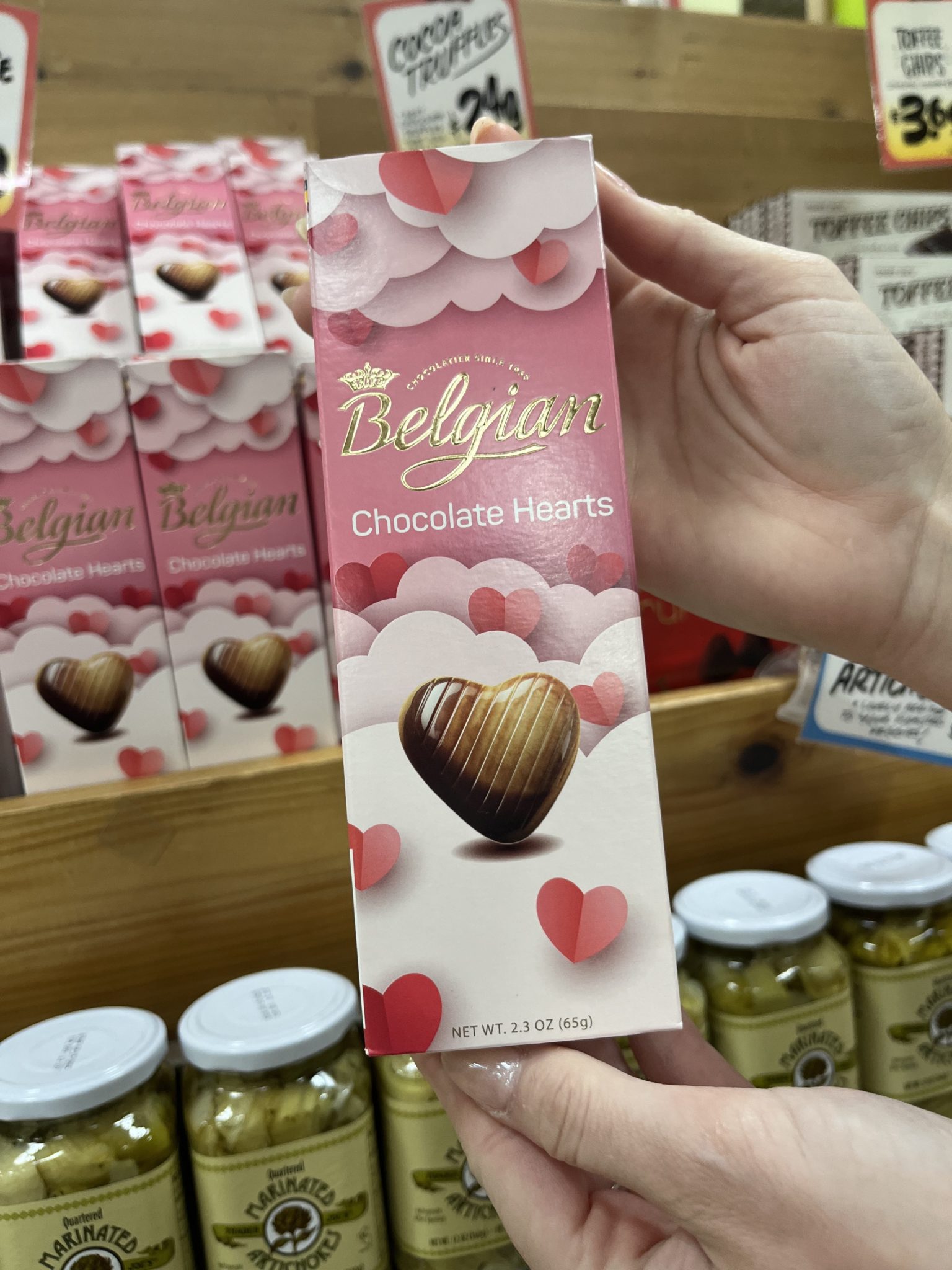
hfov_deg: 53.1
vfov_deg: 67.3
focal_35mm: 26
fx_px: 953
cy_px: 635
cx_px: 476
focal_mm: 5.1
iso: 125
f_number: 1.6
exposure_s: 1/100
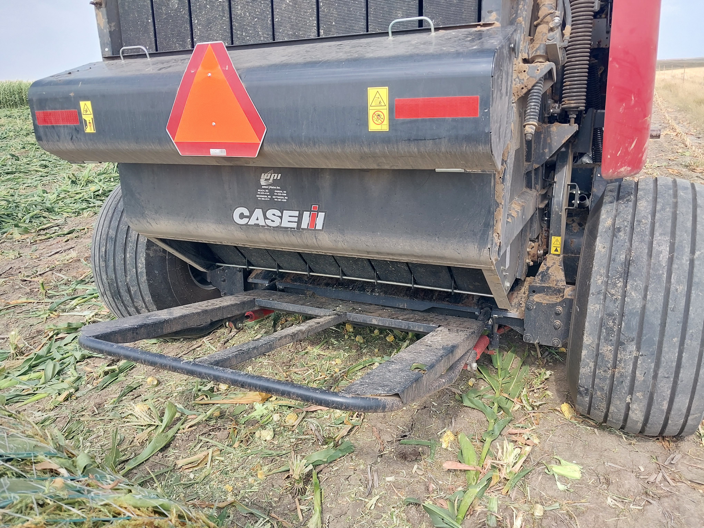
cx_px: 352
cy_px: 264
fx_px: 549
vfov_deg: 51.4
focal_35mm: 27
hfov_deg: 65.3
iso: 20
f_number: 1.8
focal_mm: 4
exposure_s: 1/199
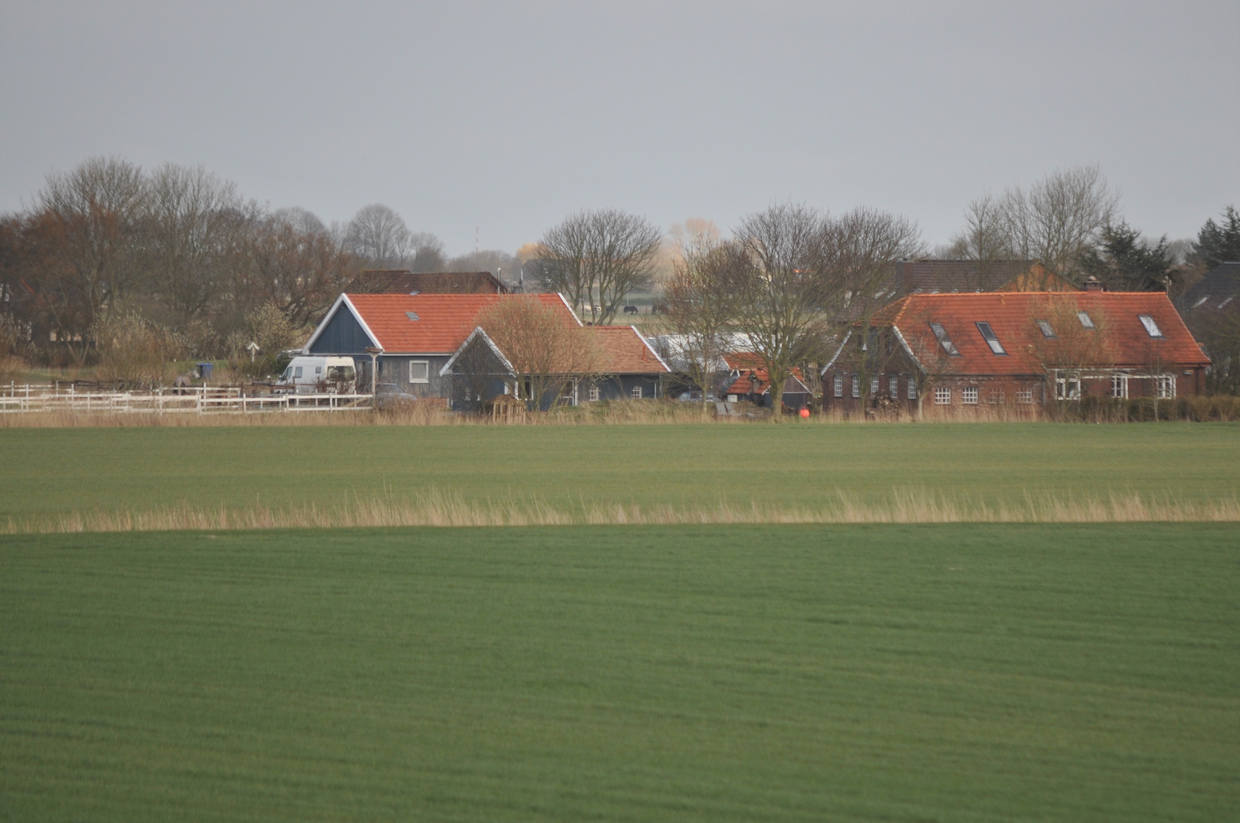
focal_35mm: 300
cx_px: 620
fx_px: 10321
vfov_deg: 4.6
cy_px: 412
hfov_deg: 6.9
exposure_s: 1/500
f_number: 5.6
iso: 250
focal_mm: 200
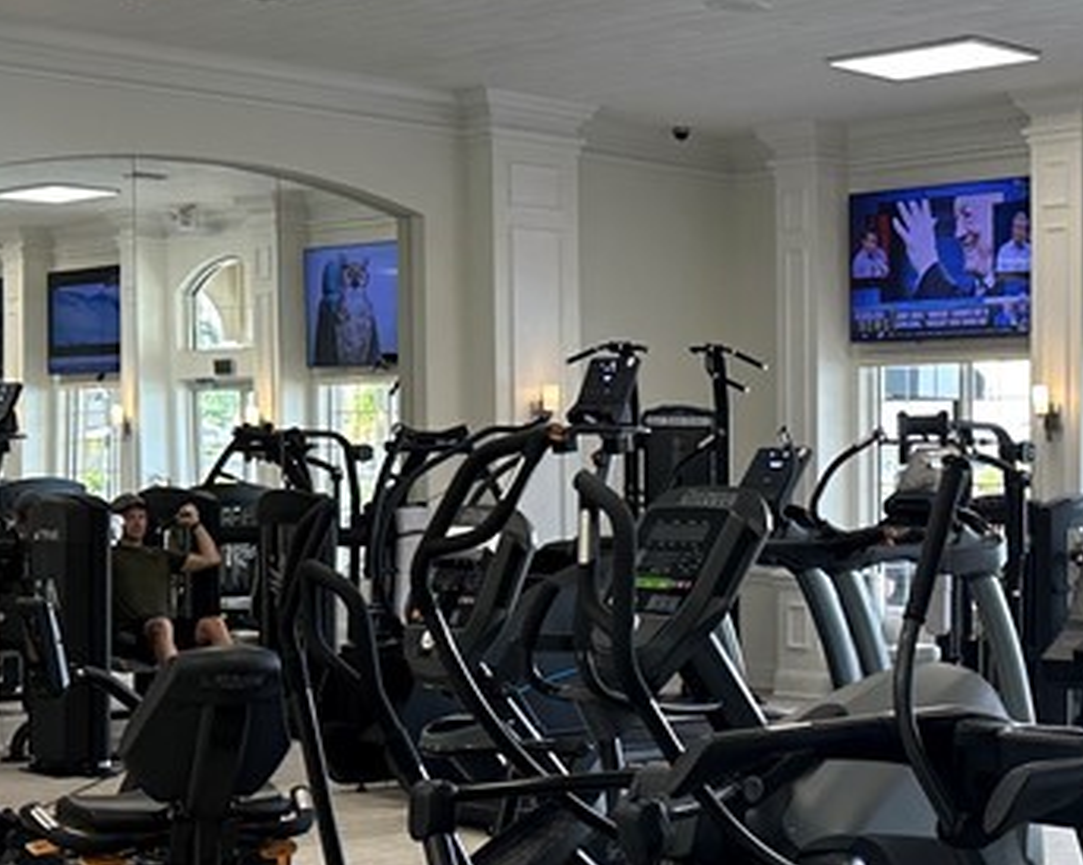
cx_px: 1181
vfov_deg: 21.8
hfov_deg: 25.3
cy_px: 568
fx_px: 2242
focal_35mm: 70
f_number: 1.78
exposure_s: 1/120
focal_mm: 6.86
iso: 100
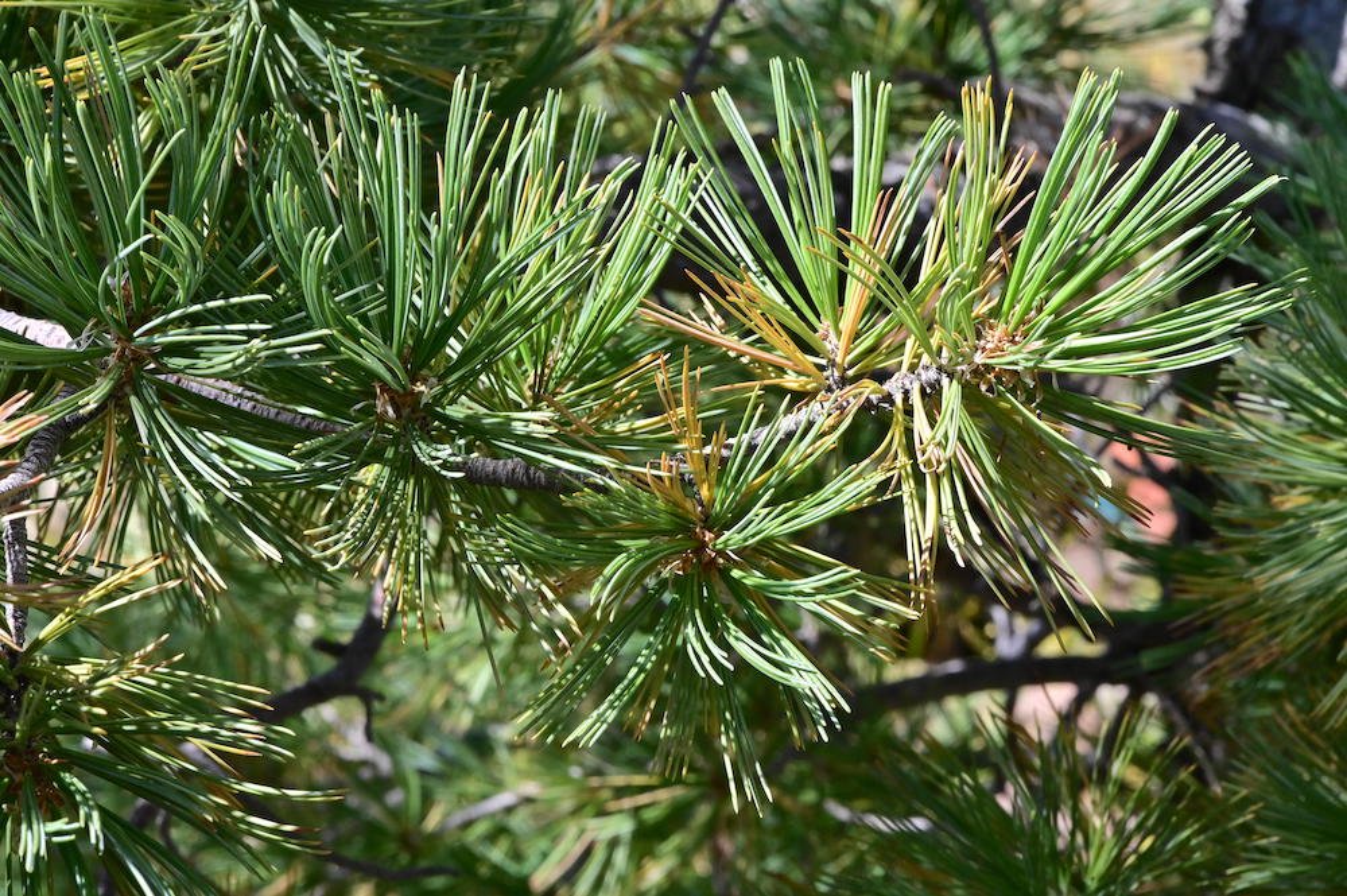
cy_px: 448
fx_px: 3925
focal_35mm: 105
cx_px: 674
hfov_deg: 19.5
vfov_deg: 13.0
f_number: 36
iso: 2000
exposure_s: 1/320
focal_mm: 105
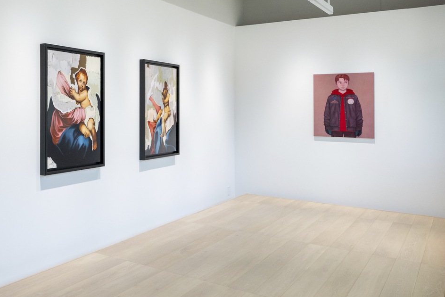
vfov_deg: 35.6
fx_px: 458
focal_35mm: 37
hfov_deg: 46.4
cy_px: 105
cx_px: 40
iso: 800
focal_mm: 17.5
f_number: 5.6
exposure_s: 1/80
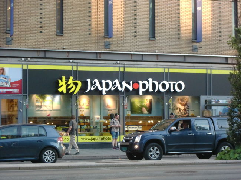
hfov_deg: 21.1
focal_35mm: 93
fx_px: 647
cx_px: 120
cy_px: 90
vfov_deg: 15.9
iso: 320
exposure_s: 1/100
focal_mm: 16.5
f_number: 5.2
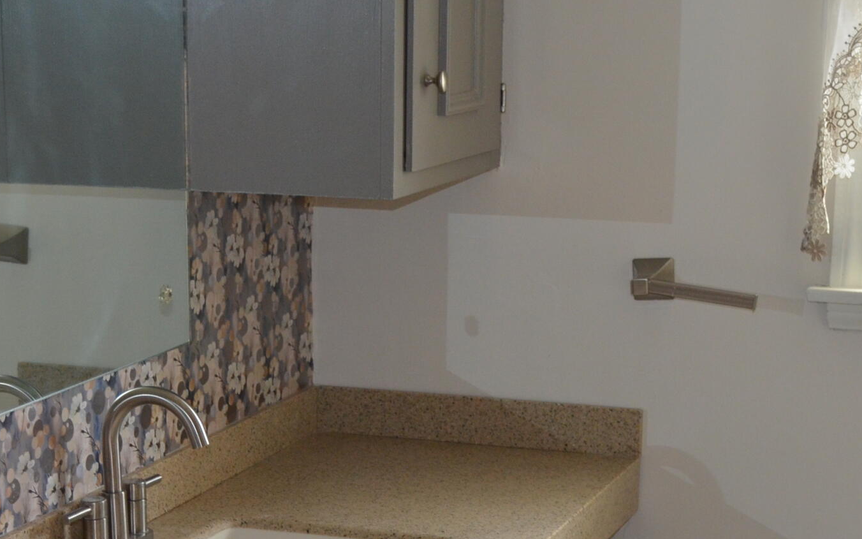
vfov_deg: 14.6
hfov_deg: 23.5
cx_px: 335
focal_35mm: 88
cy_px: 535
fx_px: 2067
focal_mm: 26
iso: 640
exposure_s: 1/60
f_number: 4.2
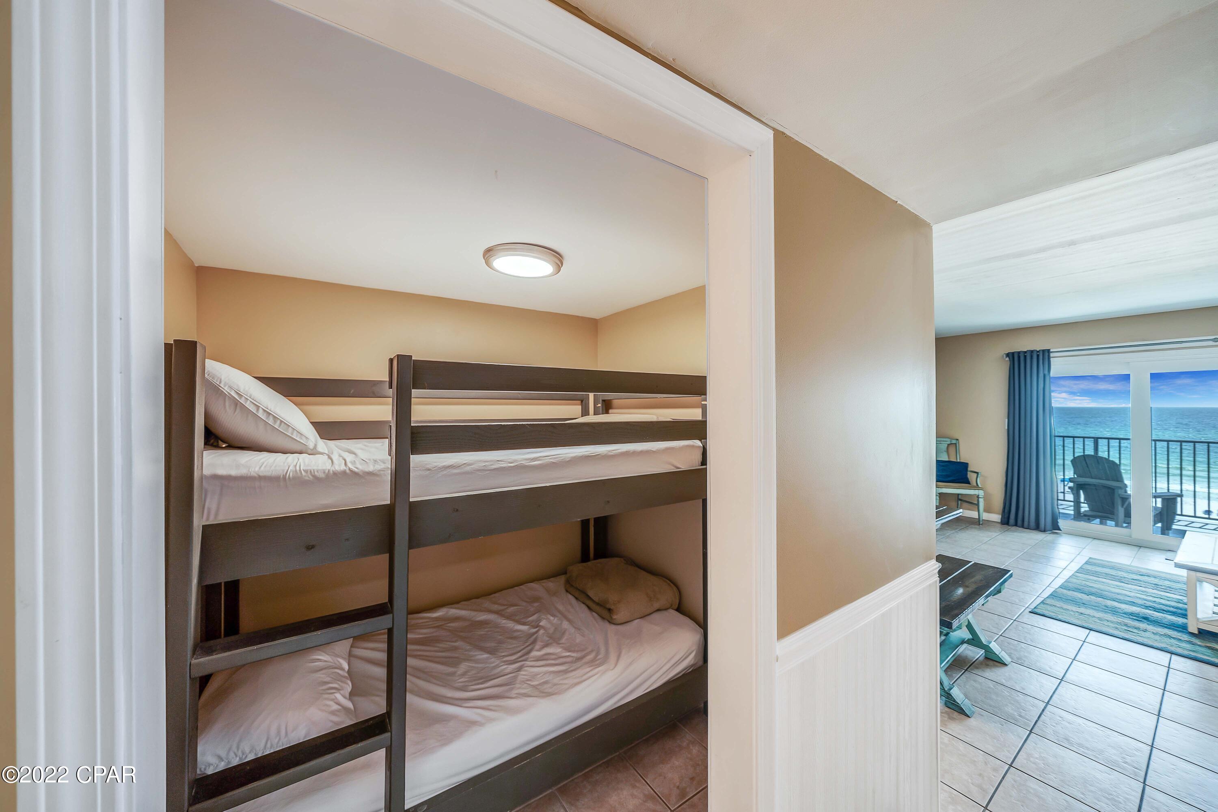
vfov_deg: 90.0
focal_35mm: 12
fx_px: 406
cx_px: 609
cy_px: 406
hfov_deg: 112.6
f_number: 5.6
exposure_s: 1/15
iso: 100
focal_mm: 12
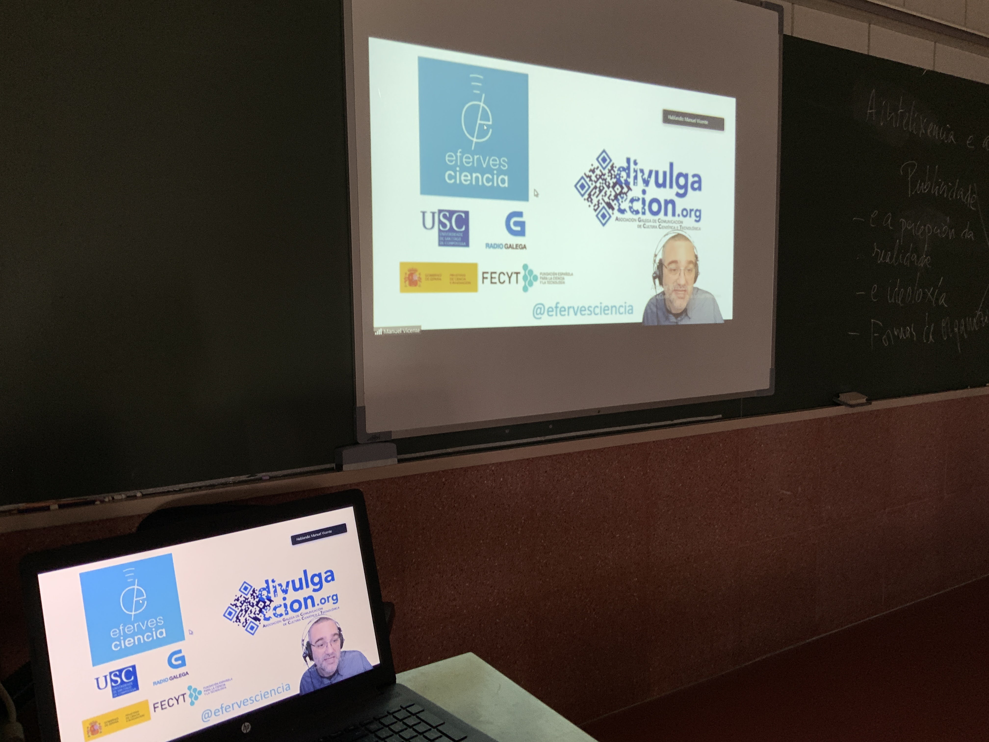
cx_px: 494
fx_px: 829
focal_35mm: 29
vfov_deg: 48.2
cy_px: 371
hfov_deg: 61.7
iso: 25
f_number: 1.8
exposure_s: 1/120
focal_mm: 3
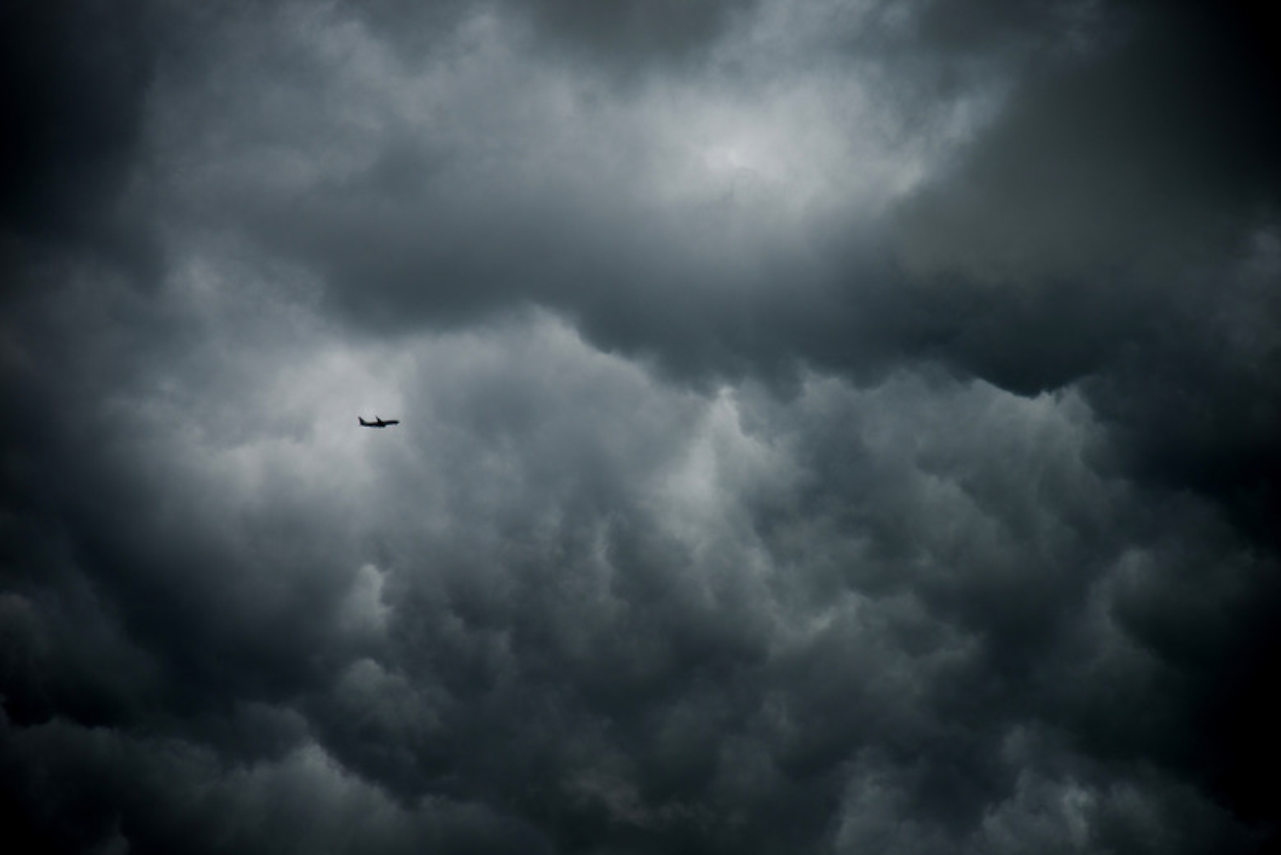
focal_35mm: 120
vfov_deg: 11.4
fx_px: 4272
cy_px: 428
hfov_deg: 17.1
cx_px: 640
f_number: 4
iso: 100
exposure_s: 1/60
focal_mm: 120
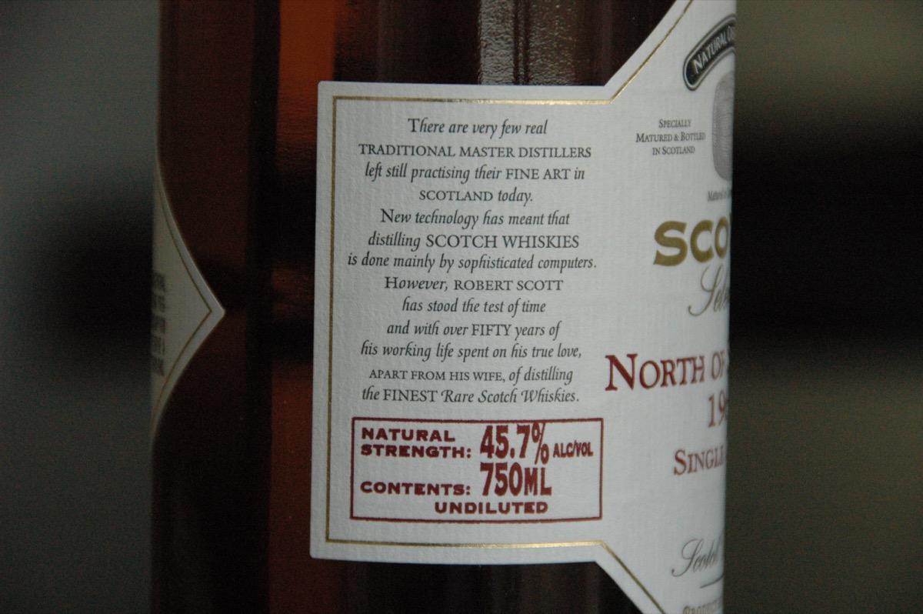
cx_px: 462
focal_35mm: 300
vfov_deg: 4.6
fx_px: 7685
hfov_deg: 6.9
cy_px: 307
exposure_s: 1/800
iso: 1600
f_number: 7.1
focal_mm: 200
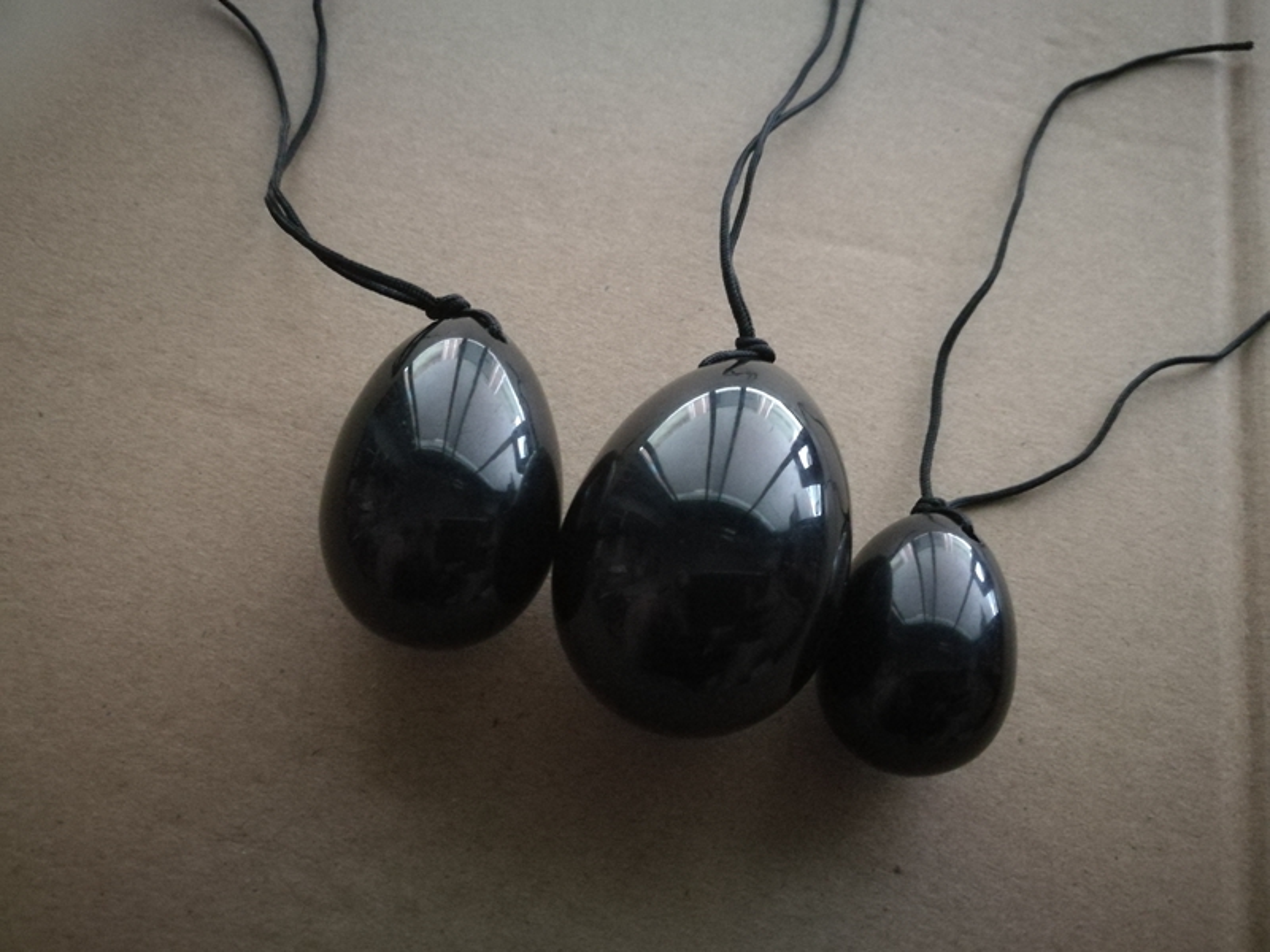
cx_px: 635
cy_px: 476
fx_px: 991
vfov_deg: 51.4
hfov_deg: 65.3
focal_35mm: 27
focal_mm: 4.5
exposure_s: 1/16.7
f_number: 2.2
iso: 2500
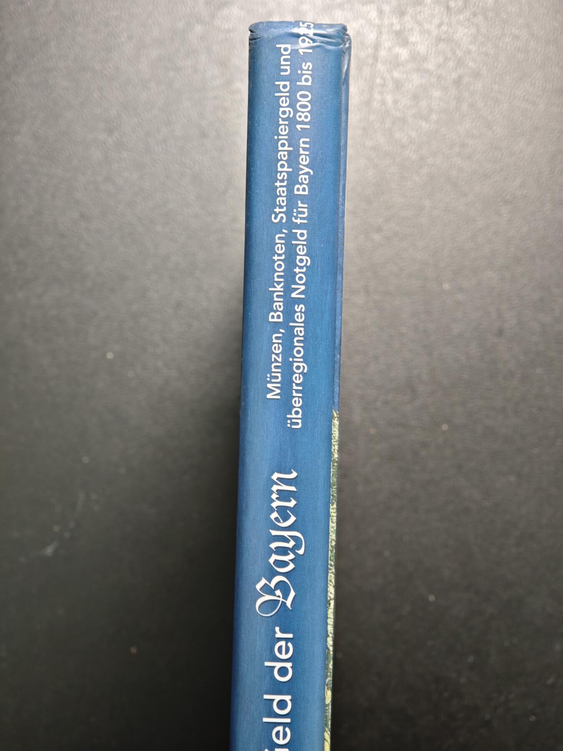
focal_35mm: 60
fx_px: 1301
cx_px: 282
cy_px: 376
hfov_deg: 24.4
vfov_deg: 32.2
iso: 640
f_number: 2
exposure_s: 1/54.4
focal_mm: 9
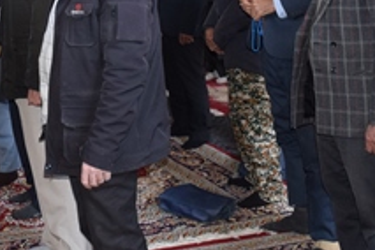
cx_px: 33
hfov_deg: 24.3
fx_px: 844
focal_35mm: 81
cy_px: -50
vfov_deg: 16.2
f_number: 4.5
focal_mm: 18
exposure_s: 1/80
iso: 800
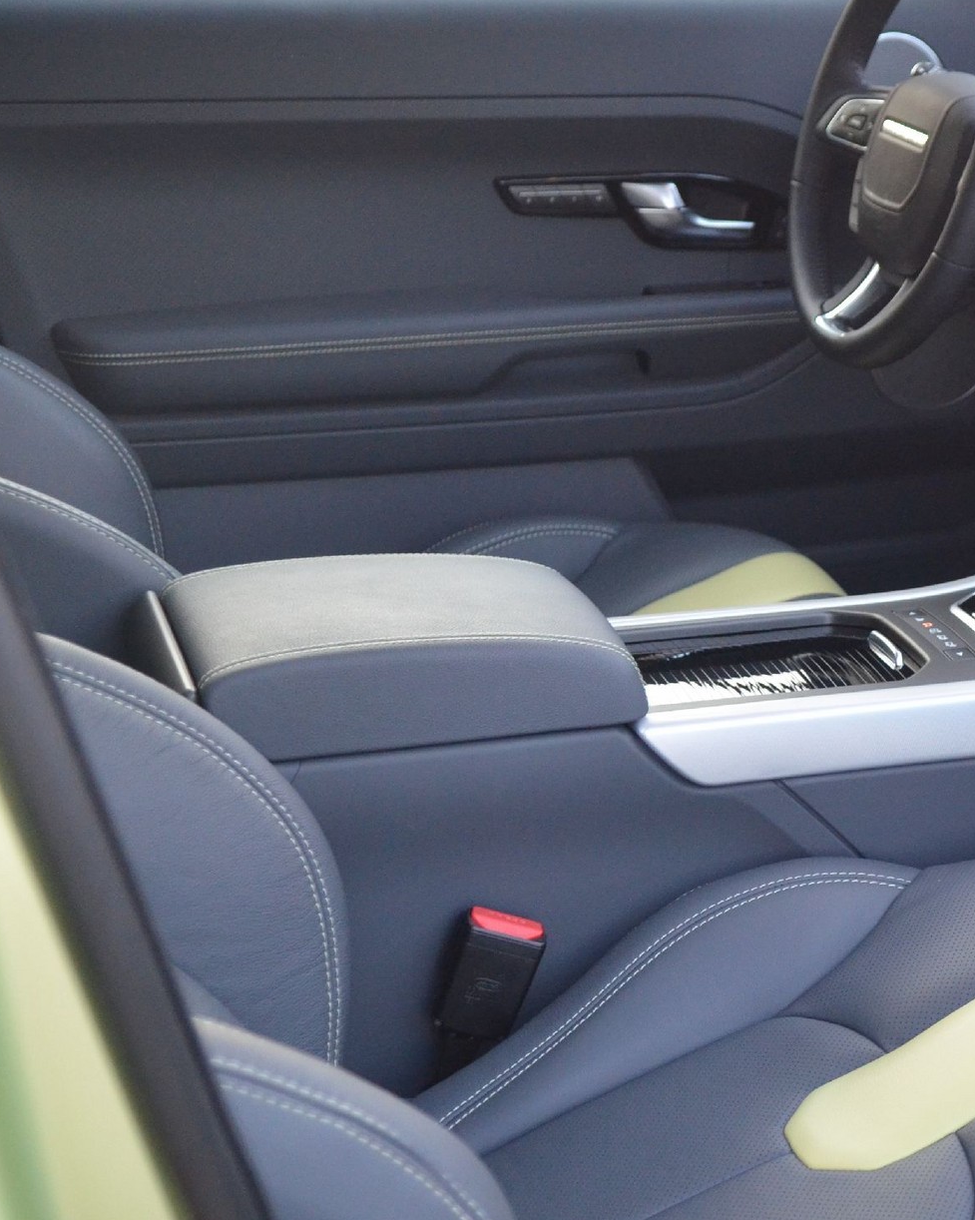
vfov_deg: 27.5
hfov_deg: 20.4
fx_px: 2490
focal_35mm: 69
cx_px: 1242
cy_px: 697
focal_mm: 24
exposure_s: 1/100
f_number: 2.8
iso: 1600
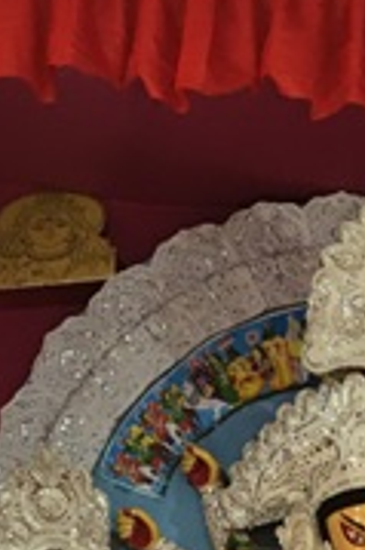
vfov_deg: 14.0
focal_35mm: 135
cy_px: 900
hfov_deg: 10.1
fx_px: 2057
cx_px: 288
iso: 40
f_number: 2.2
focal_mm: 4.15
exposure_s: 1/33
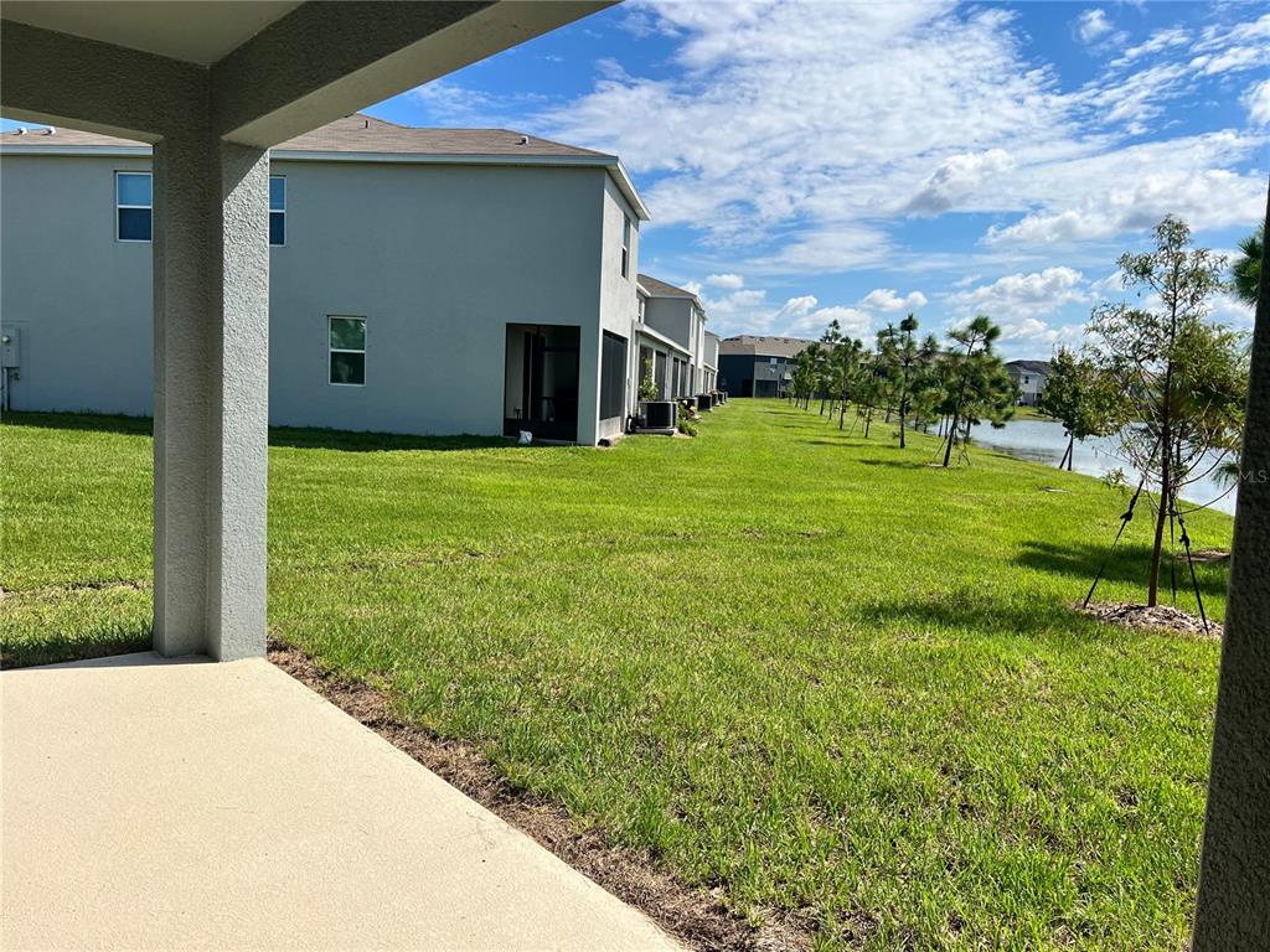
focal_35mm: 26
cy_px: 476
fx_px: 954
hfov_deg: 67.3
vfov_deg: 53.1
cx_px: 635
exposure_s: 1/6211
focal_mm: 5.7
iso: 50
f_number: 1.5
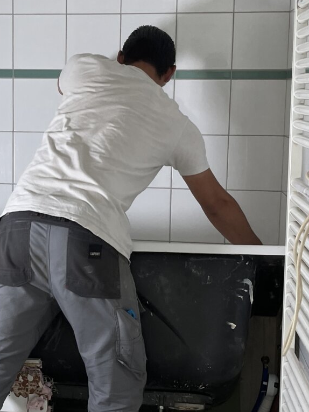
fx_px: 809
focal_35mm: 68
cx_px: 69
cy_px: 212
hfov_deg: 21.4
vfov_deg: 28.6
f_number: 1.6
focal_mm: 5.1
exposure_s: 1/100
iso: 64
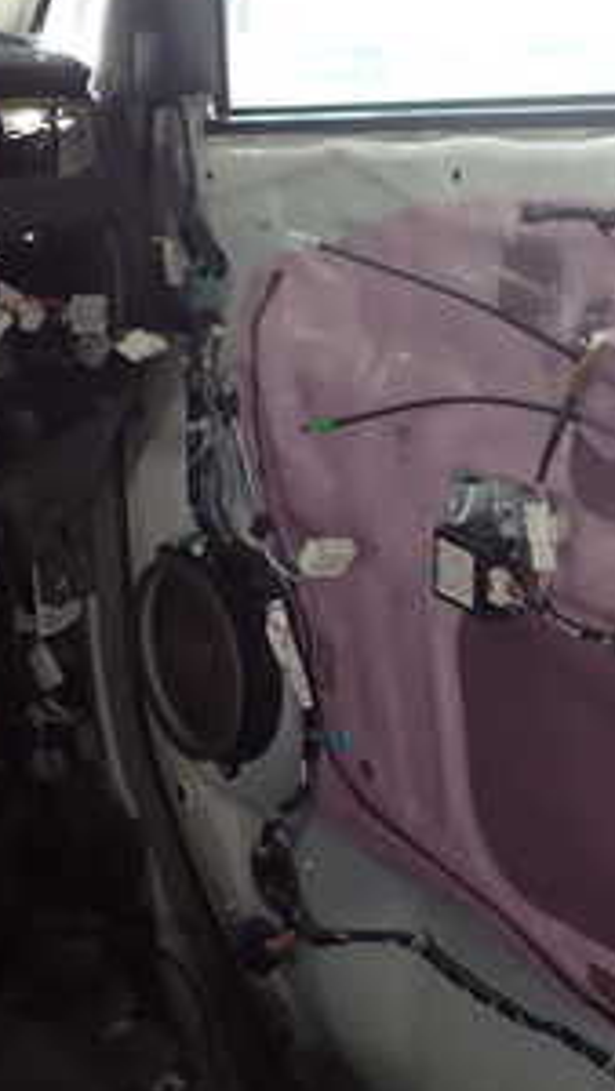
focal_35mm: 61
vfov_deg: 33.8
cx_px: 979
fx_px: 1766
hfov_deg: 17.4
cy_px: 298
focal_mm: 5.05
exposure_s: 1/80
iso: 100
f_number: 2.2
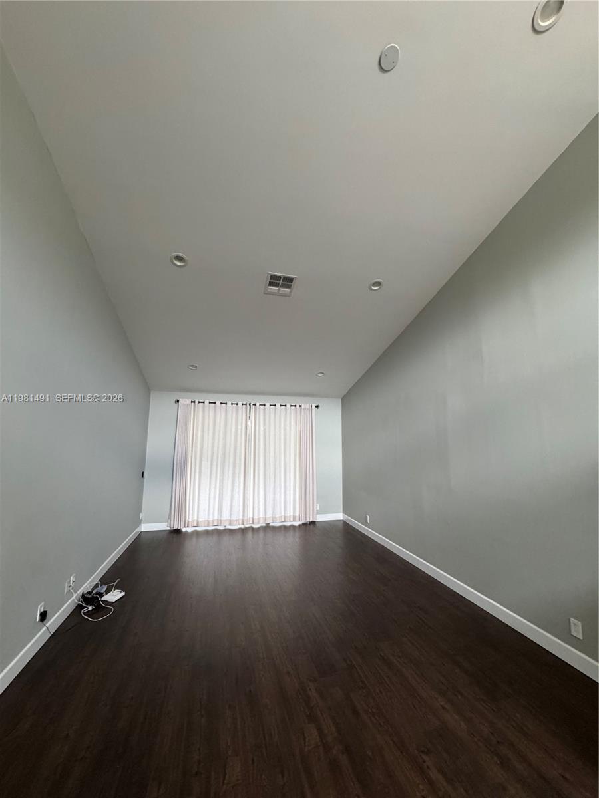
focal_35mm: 14
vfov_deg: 102.1
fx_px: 323
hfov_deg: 85.7
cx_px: 300
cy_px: 399
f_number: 2.2
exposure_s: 1/99
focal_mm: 2.22
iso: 320
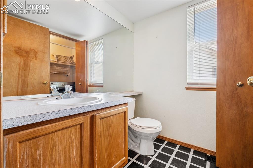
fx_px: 112
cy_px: 84
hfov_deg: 96.8
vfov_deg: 73.7
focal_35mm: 16
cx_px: 126
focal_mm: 16
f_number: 11
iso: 100
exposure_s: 1.3
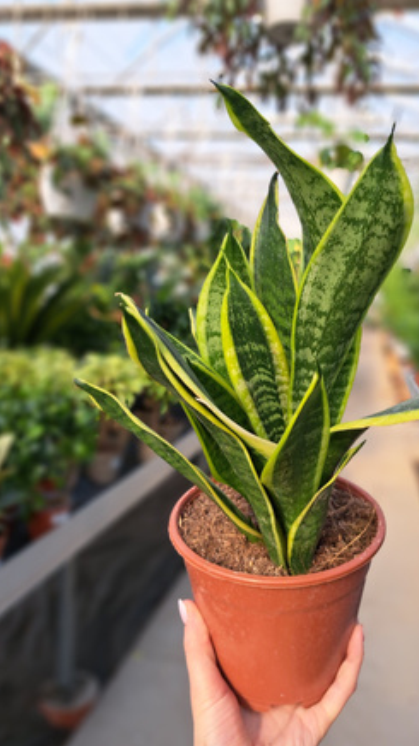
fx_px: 534
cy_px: 383
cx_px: 269
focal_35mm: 27
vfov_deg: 69.9
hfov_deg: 42.5
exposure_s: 1/242
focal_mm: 5.23
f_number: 1.8
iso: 50
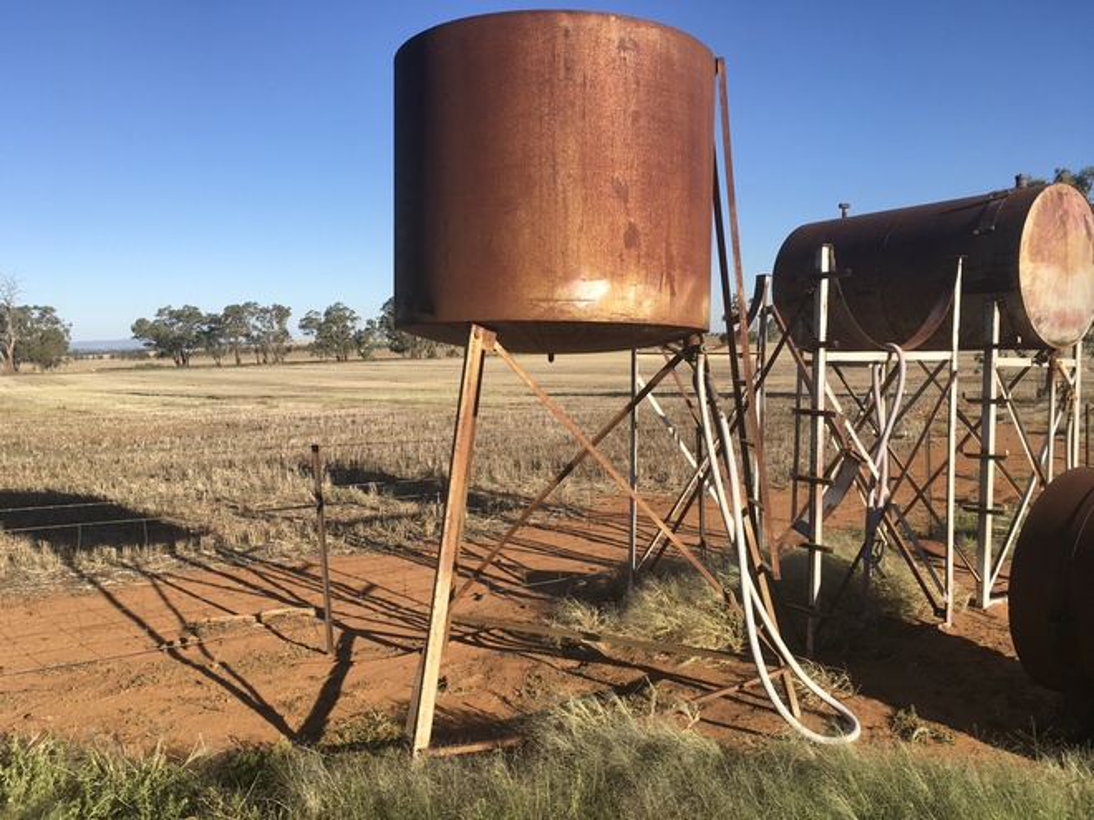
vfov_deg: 48.2
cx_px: 547
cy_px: 410
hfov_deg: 61.7
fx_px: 917
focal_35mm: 29
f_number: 2.2
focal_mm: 4.15
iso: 25
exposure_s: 1/1451
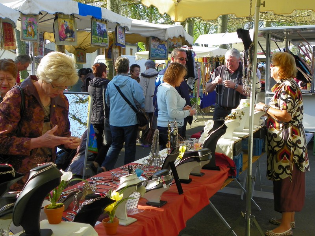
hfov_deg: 36.8
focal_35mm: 52
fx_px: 473
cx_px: 158
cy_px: 118
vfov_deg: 28.0
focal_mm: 9.2
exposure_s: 1/125
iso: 64
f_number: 4
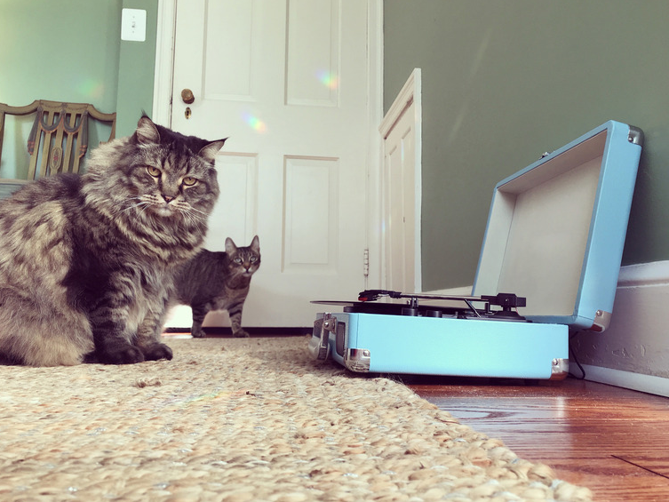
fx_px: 561
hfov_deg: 61.6
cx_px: 340
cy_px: 255
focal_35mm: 29
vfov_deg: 48.2
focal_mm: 3.99
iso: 25
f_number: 1.8
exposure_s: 1/60
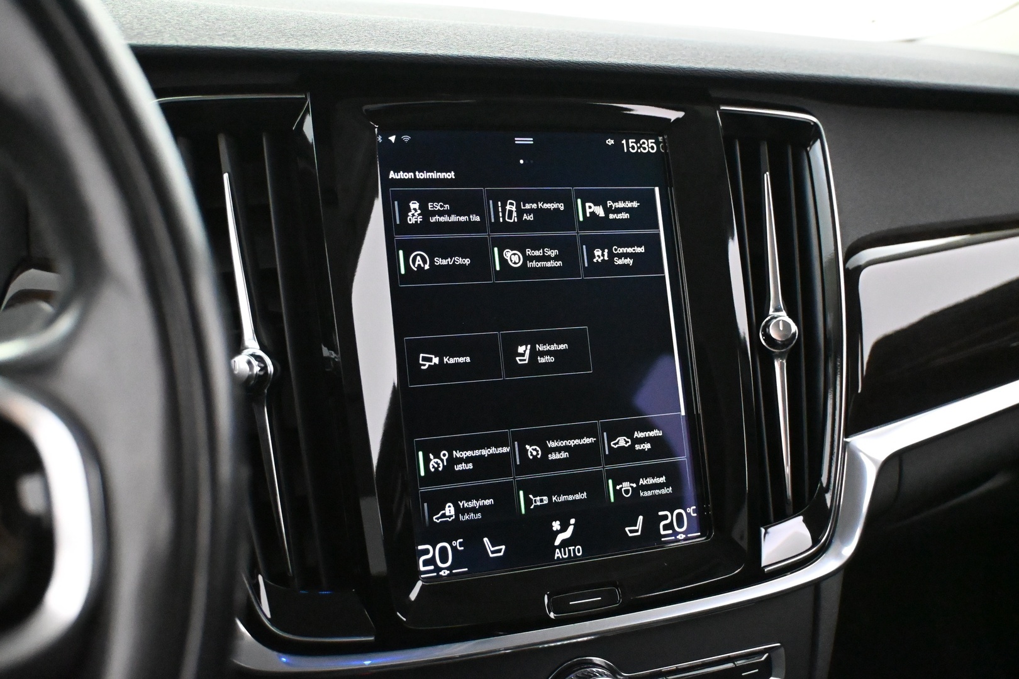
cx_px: 510
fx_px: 1125
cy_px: 340
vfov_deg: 33.6
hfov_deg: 48.7
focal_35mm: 40
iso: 11400
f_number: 4.5
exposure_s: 1/60
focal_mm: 26.5
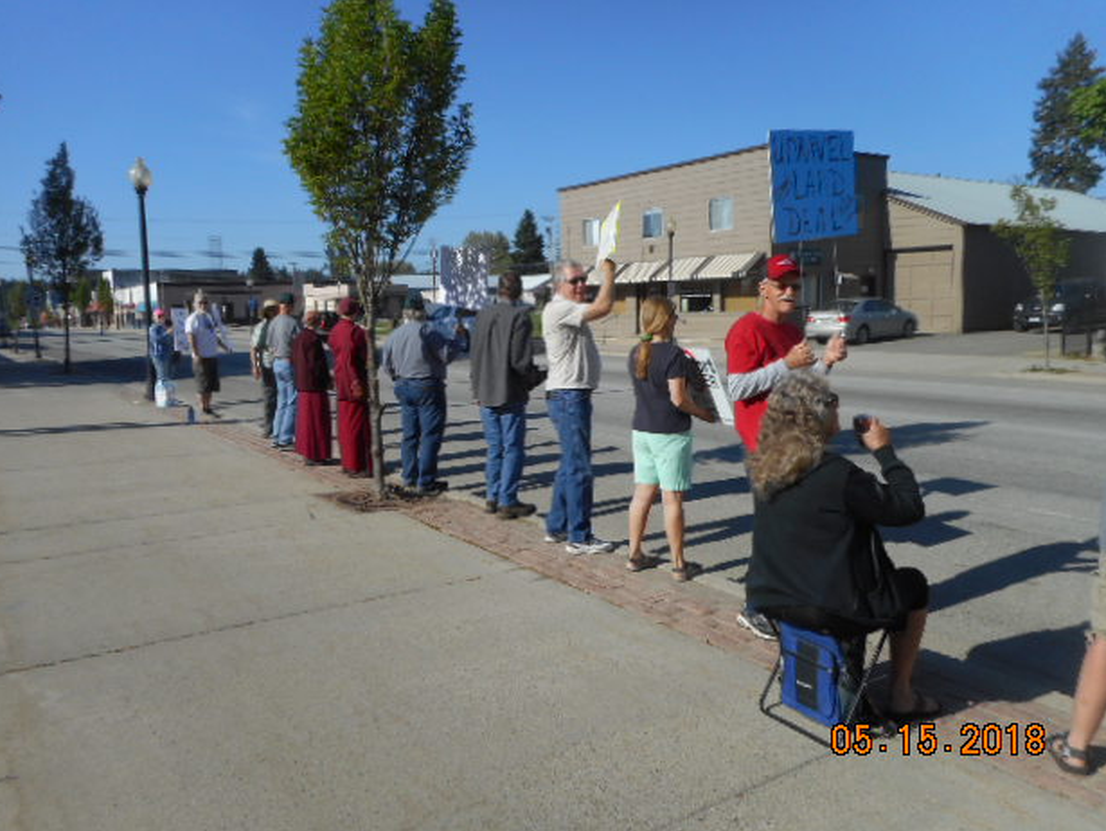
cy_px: 401
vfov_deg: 53.1
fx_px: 831
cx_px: 538
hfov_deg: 67.3
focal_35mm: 26
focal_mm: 4.5
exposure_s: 1/1000
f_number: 3.7
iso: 80
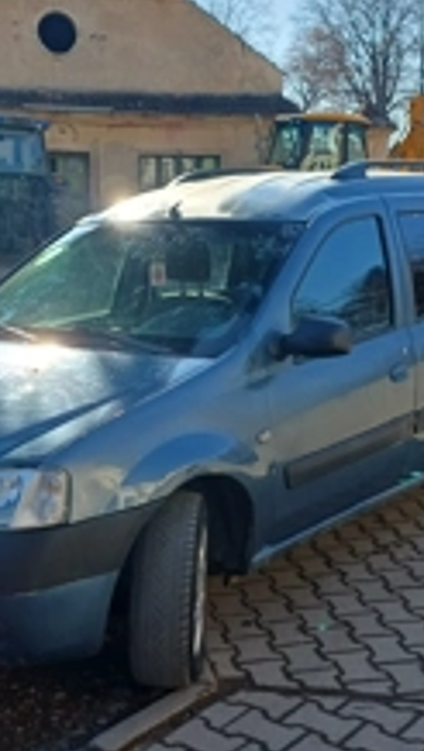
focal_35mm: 50
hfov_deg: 24.0
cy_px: 382
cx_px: 214
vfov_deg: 41.3
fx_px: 997
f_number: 1.8
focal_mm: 4.65
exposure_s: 1/556
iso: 50
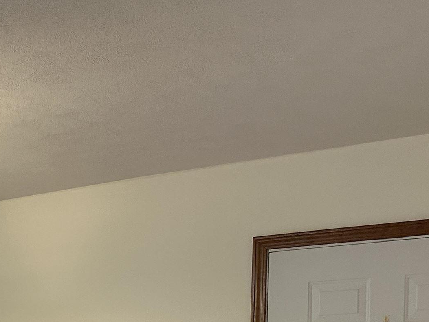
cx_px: -38
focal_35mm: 70
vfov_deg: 18.9
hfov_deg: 25.8
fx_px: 868
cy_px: 456
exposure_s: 1/120
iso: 200
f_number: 1.78
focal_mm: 6.86
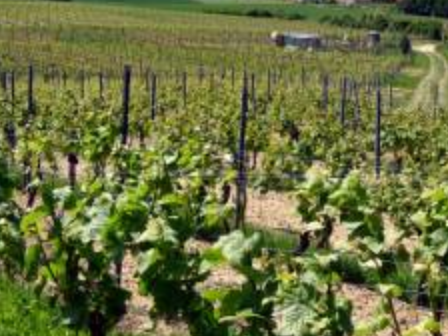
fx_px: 958
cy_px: 134
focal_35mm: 74
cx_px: 324
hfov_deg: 26.1
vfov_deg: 19.9
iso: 100
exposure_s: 1/640
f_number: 3.6
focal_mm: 5.6
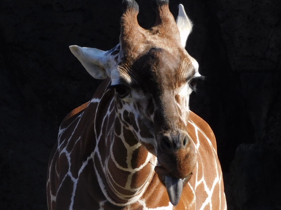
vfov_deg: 8.7
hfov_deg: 11.6
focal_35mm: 170
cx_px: 140
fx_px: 1380
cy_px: 105
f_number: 5.2
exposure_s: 1/320
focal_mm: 30.5
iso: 125
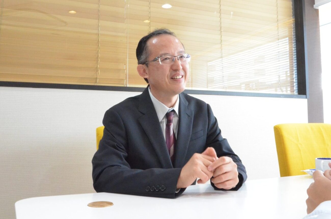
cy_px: 110
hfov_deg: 59.6
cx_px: 166
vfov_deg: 41.5
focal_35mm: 32
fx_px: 289
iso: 6400
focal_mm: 21
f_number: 25
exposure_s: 1/10
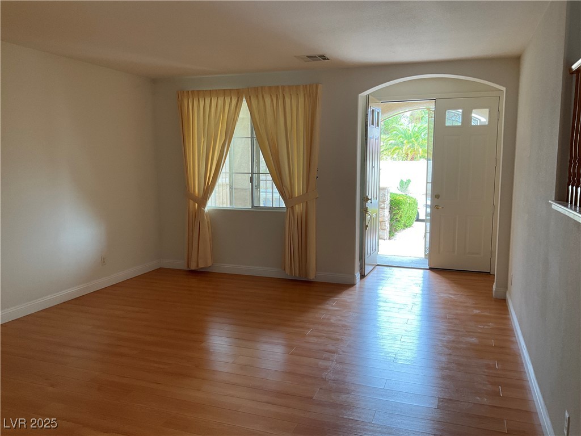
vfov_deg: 48.2
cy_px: 218
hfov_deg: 61.7
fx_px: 487
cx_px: 290
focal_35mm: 29
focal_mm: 3
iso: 64
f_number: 1.8
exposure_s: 1/89
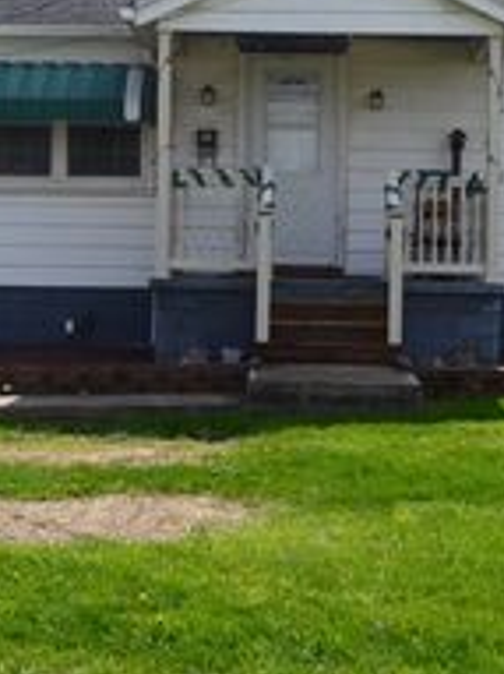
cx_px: 331
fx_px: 1613
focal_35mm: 83
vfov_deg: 23.6
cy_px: 302
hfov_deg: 17.7
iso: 200
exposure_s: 1/320
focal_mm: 22
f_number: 10
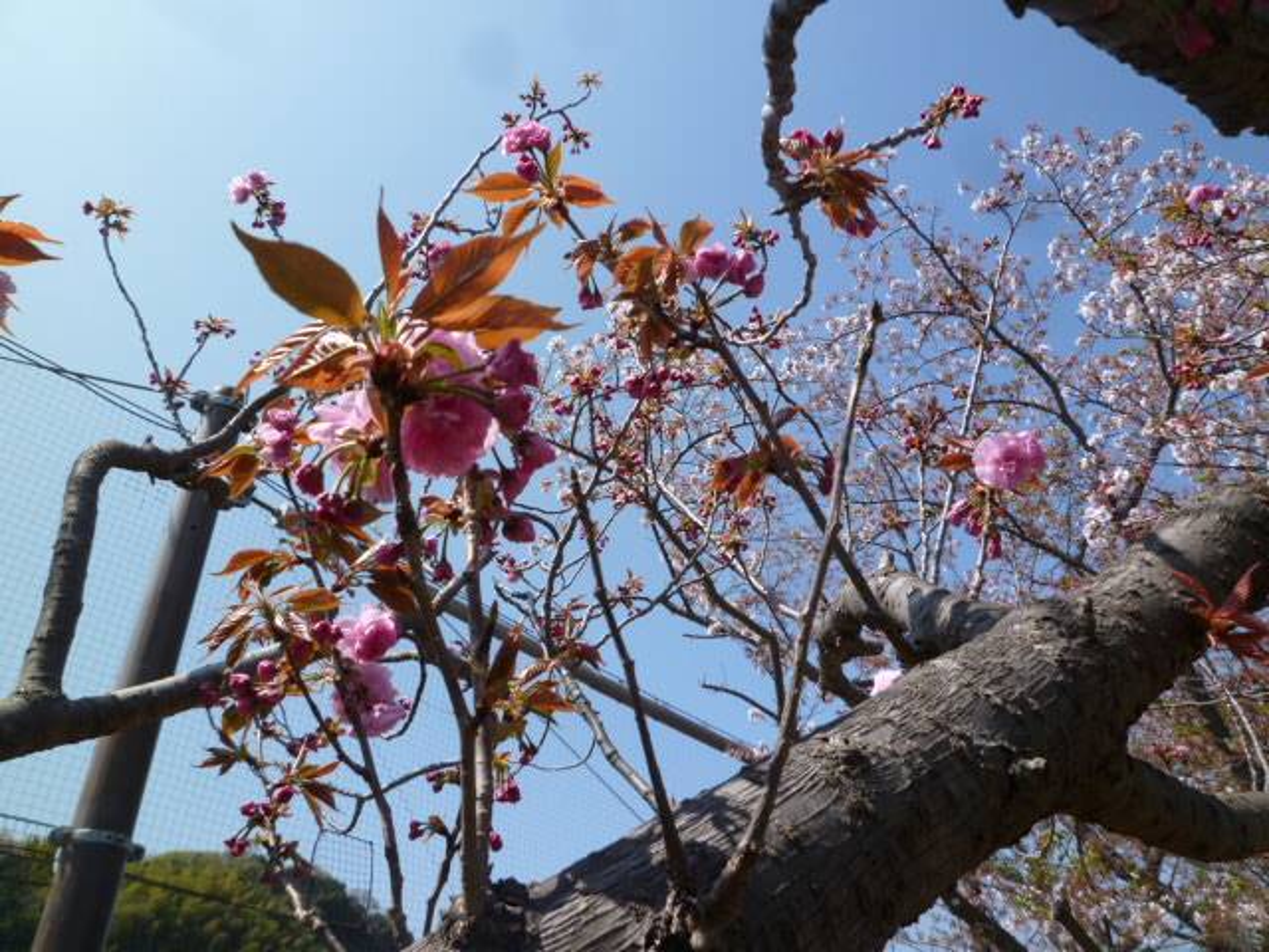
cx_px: 634
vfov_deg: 54.9
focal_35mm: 25
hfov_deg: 69.4
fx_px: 916
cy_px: 476
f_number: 4
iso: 80
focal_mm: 4.5
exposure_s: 1/500
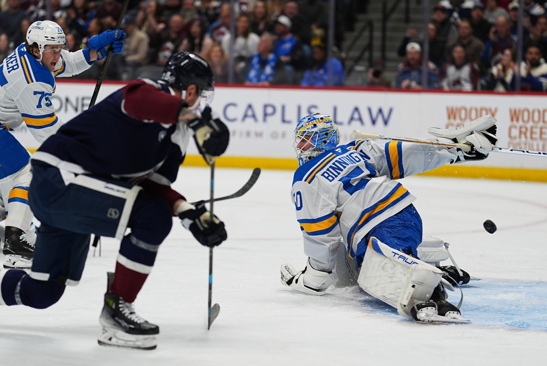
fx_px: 1932
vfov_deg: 10.8
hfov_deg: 16.1
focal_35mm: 127
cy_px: 183
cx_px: 274
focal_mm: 85
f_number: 1.4
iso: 320
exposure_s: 1/2000
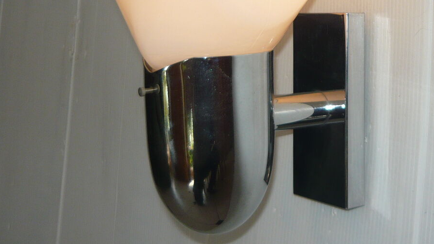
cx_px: 337
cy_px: -17
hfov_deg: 32.1
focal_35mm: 64
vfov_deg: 18.2
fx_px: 737
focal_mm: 5.5
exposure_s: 1/250
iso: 100
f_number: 2.8
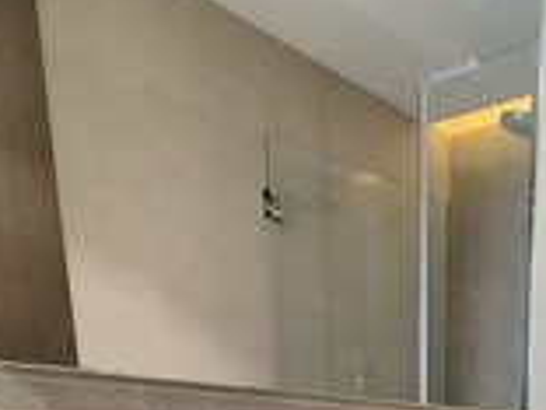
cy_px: 583
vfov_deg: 28.1
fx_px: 599
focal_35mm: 38
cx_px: 607
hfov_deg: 39.5
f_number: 2.2
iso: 320
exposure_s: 1/25
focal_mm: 1.74
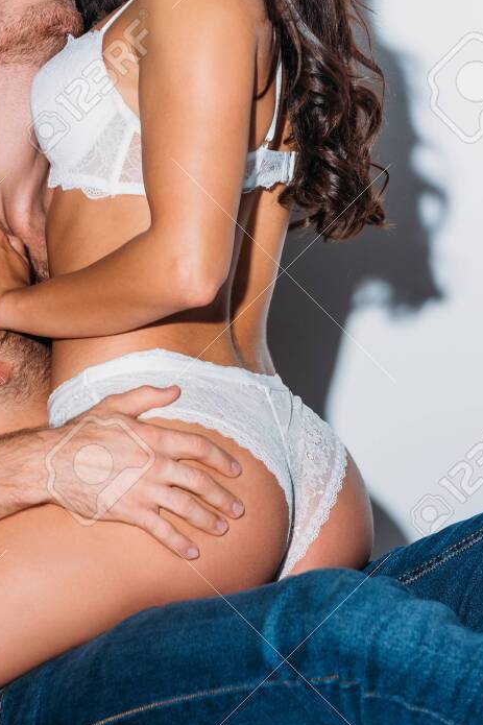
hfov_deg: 4.3
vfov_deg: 6.5
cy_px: 271
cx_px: 57
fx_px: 6402
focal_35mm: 318
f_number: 5.6
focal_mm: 170
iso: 250
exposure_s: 1/200
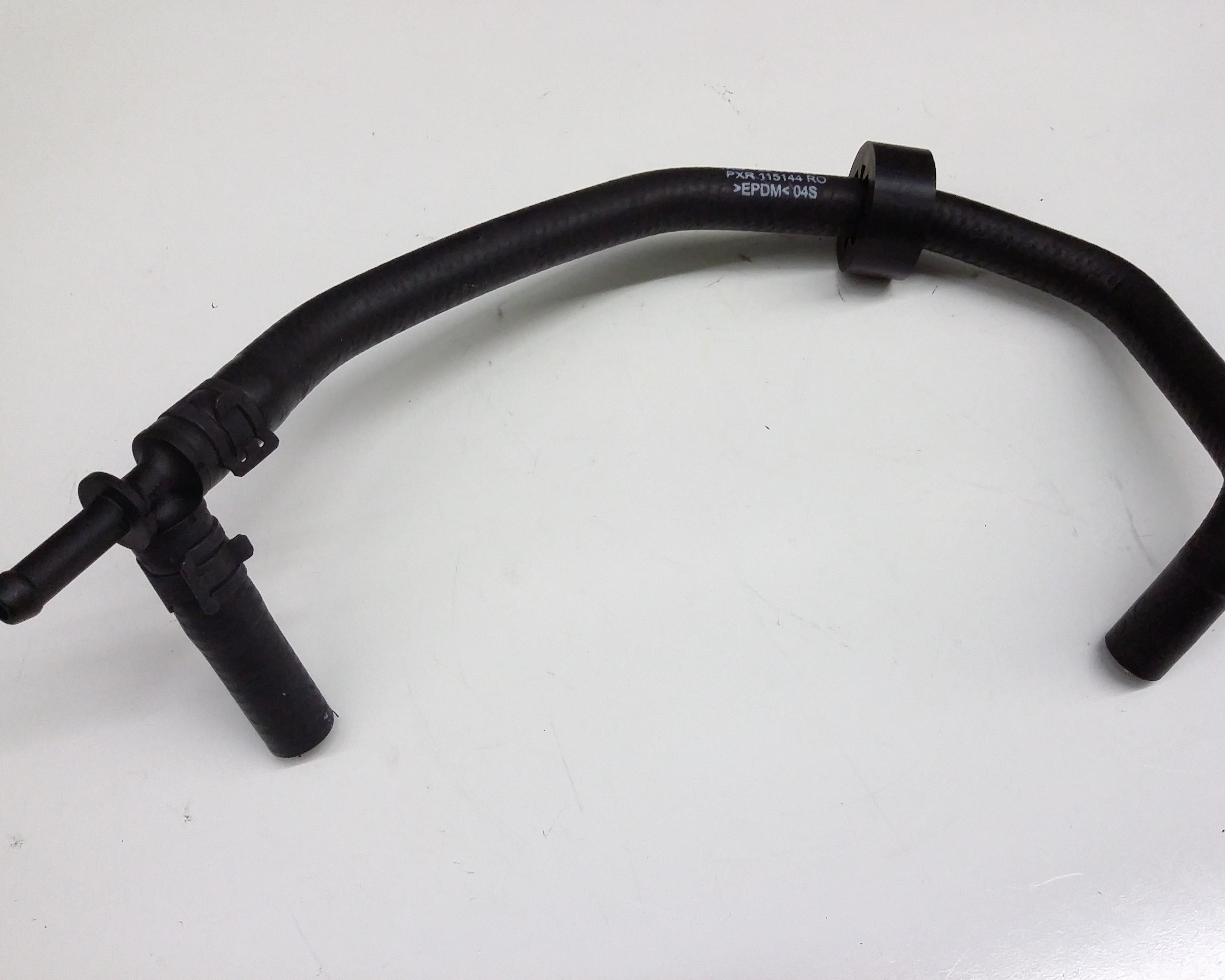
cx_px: 647
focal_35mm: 34
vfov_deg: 43.4
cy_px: 490
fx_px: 1233
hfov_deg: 52.8
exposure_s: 1/20
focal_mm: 3.4
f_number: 2.4
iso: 160
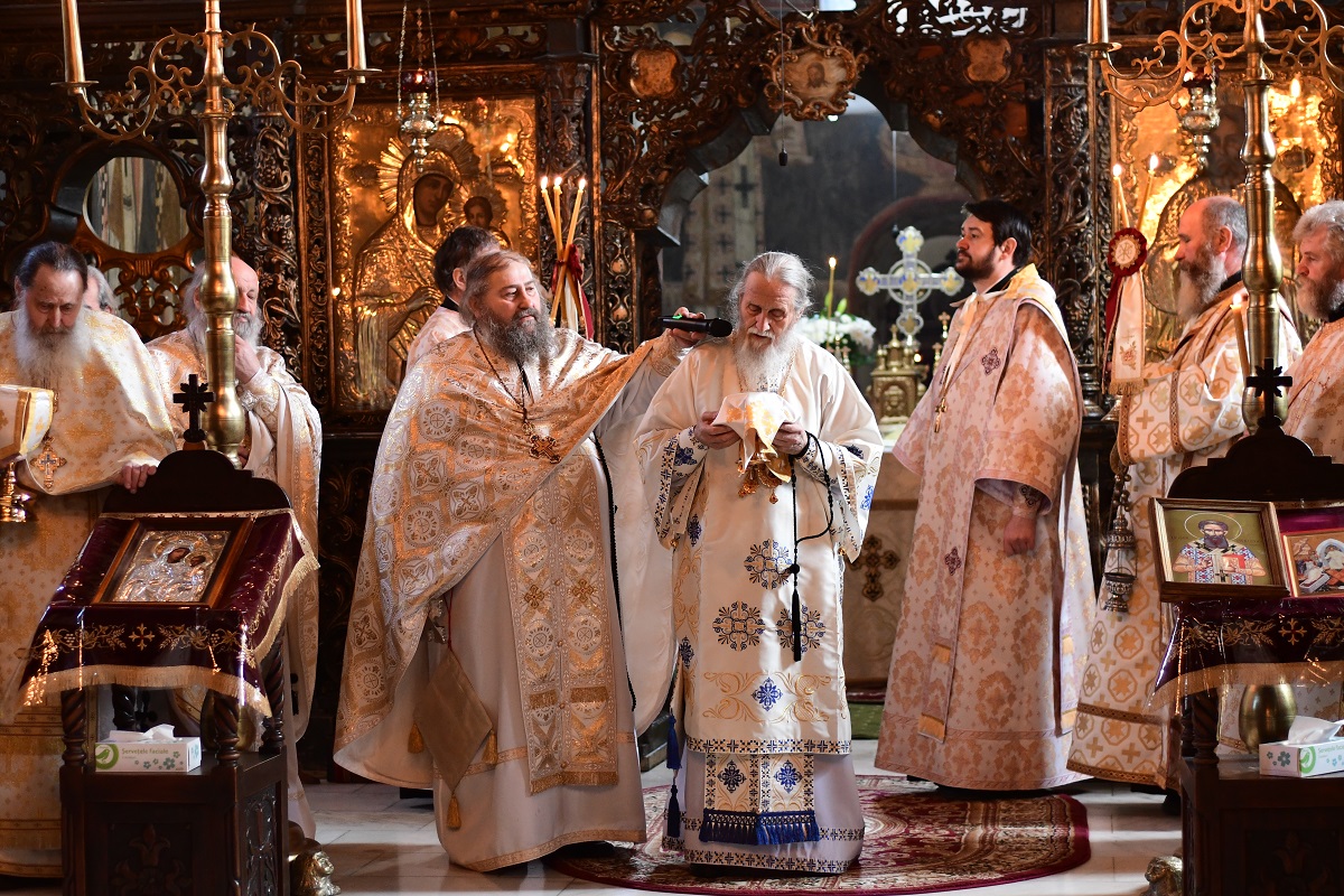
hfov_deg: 27.0
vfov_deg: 18.2
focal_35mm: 75
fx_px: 2800
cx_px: 672
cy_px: 448
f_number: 2.2
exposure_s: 1/100
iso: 2000
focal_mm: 50
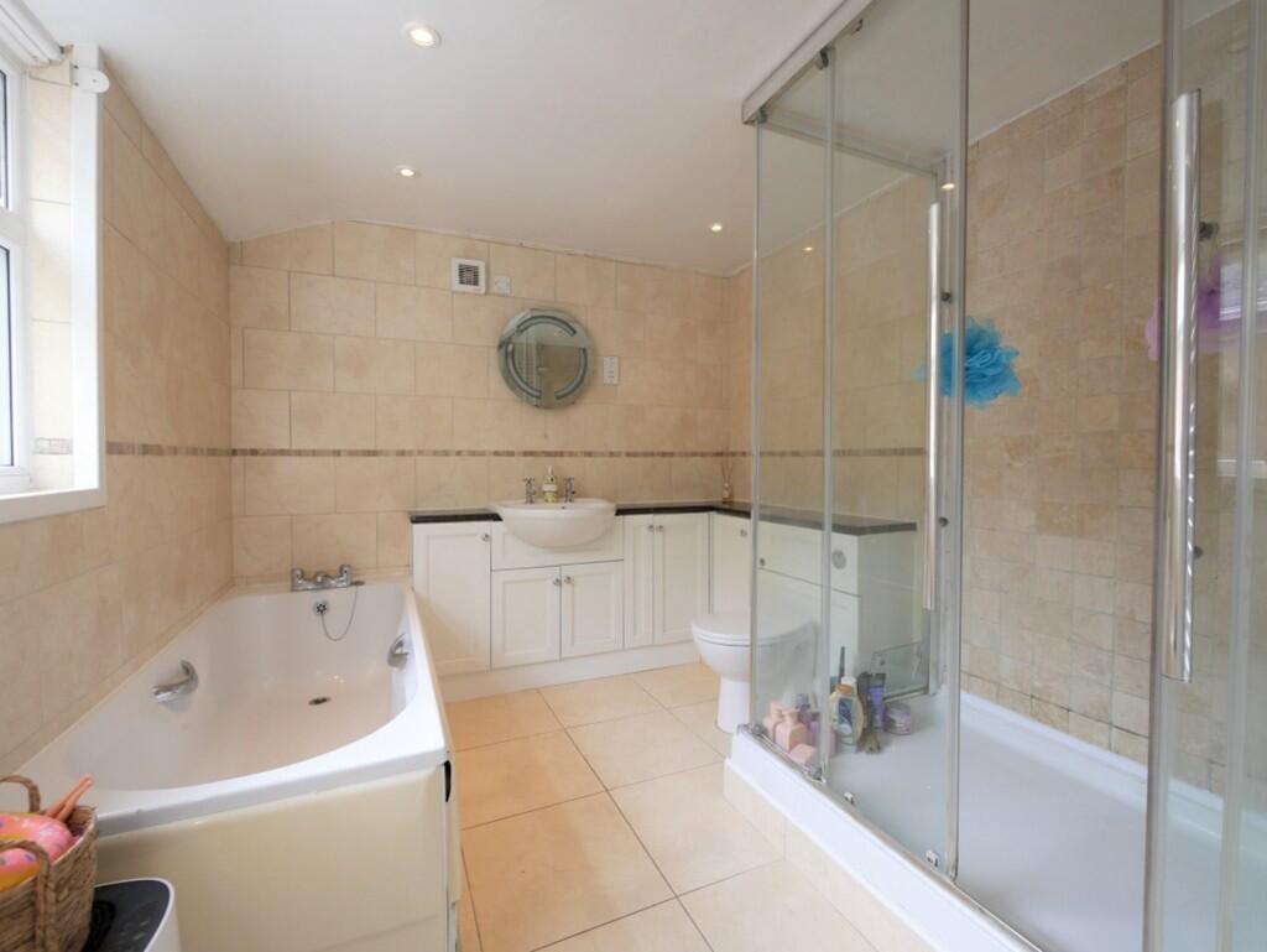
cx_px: 634
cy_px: 476
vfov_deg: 85.7
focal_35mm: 14
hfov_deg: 102.0
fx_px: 513
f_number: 4
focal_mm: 7
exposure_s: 1/60
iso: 250
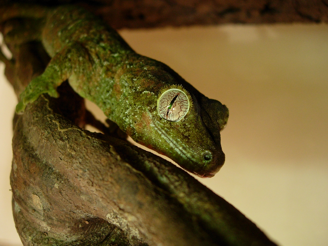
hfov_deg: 49.0
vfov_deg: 37.7
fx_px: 360
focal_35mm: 38
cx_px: 164
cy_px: 123
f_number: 2.8
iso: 200
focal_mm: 7.8
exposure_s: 1/13.8
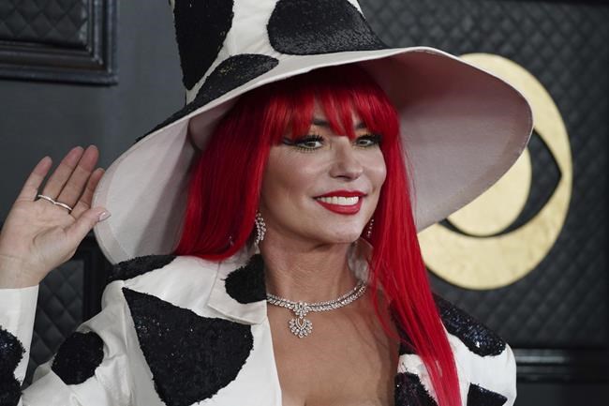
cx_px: 304
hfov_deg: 10.3
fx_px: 3382
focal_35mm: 200
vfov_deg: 6.9
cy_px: 203
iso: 2500
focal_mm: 200
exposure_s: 1/320
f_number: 5.6
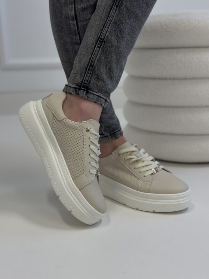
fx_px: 386
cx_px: 104
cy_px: 140
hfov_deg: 30.3
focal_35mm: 48
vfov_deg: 39.7
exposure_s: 1/100
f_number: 1.78
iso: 80
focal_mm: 6.86
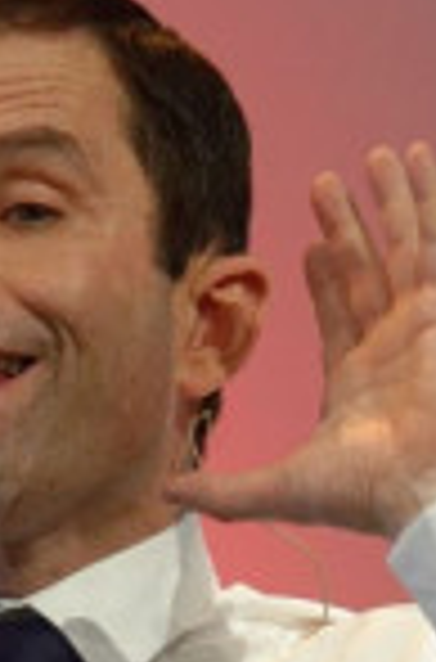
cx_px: -92
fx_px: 16265
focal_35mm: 889
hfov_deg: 1.5
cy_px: 1157
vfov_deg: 2.3
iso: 1000
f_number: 4
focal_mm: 145
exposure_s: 1/500
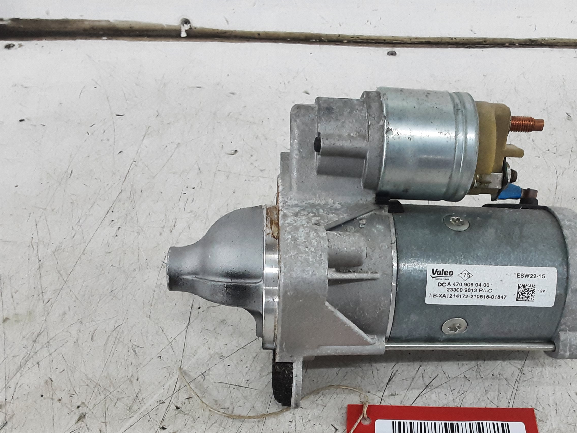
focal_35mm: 39
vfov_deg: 36.3
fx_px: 650
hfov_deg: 47.1
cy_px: 303
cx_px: 383
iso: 160
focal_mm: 2.91
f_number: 1.9
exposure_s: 1/50
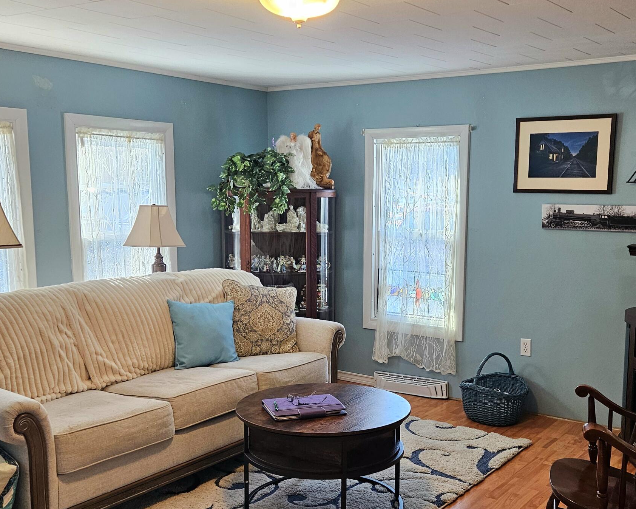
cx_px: 357
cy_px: 305
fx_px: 753
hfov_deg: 45.7
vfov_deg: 37.2
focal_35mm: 40
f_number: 1.8
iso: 160
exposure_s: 1/120
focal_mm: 5.4
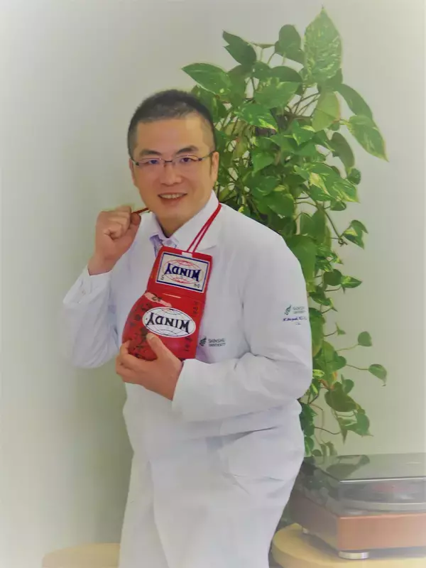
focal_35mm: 84
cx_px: 213
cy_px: 284
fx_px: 1378
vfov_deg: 23.3
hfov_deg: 17.6
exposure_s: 1/50
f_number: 2.8
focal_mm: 15.2
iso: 400
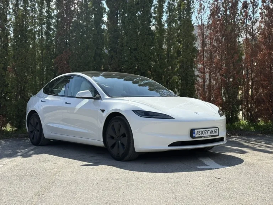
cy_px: 102
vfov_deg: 28.0
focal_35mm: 52
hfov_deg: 36.8
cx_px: 136
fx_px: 410
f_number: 1.6
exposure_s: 1/2994
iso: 40
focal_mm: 5.96
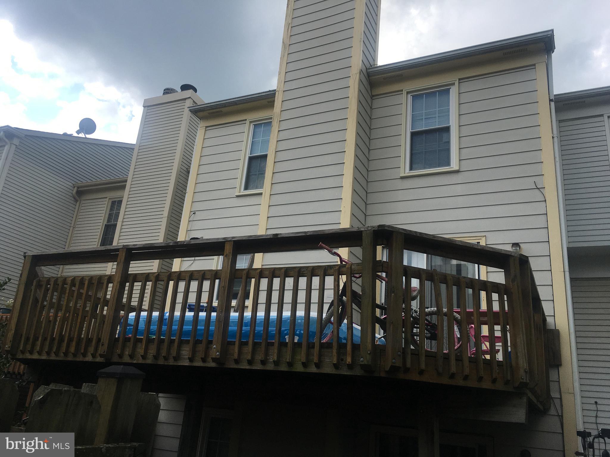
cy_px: 228
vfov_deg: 48.2
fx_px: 511
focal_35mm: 29
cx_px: 305
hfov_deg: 61.7
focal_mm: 4.15
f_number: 2.2
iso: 25
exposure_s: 1/1166
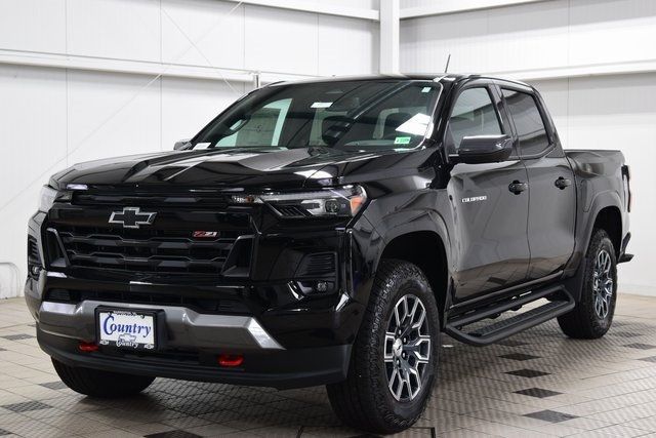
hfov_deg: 31.9
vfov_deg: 21.6
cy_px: 219
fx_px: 1148
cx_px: 328
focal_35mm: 63
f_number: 6.3
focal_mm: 42
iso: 560
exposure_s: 1/15
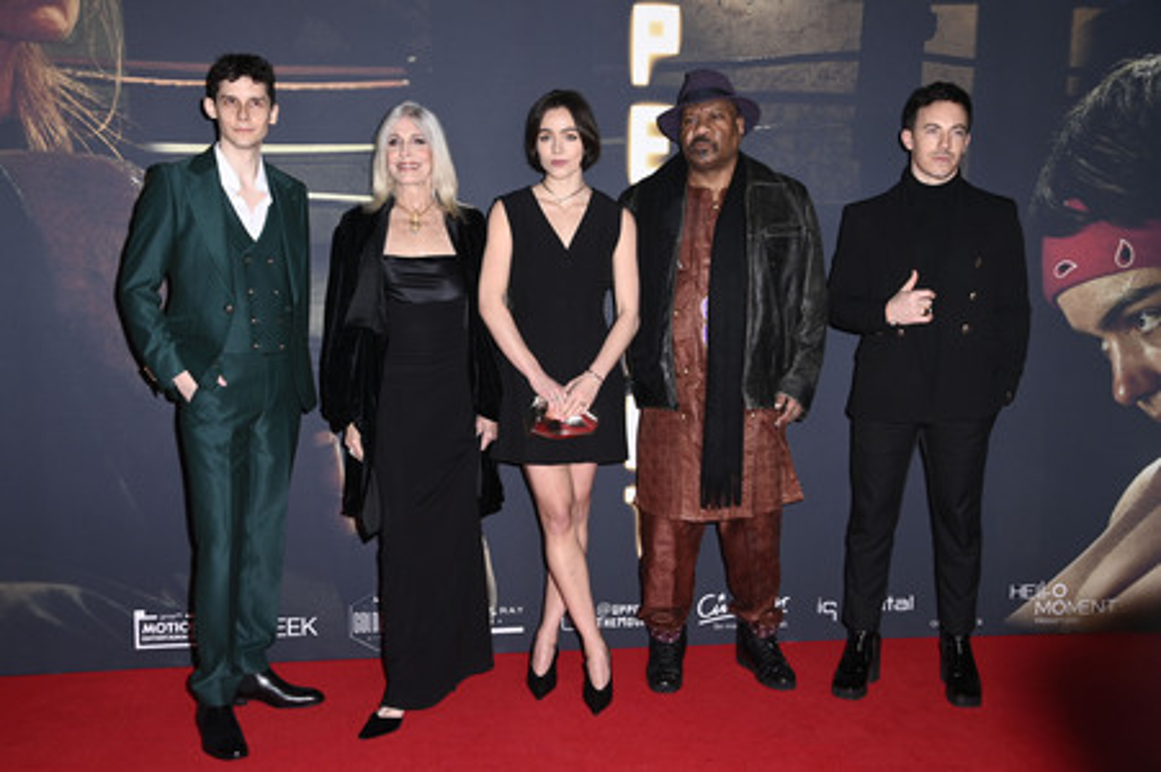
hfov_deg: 50.7
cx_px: 580
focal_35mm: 38
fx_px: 1225
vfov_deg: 35.0
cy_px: 386
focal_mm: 38
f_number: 5.6
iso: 640
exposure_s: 1/200
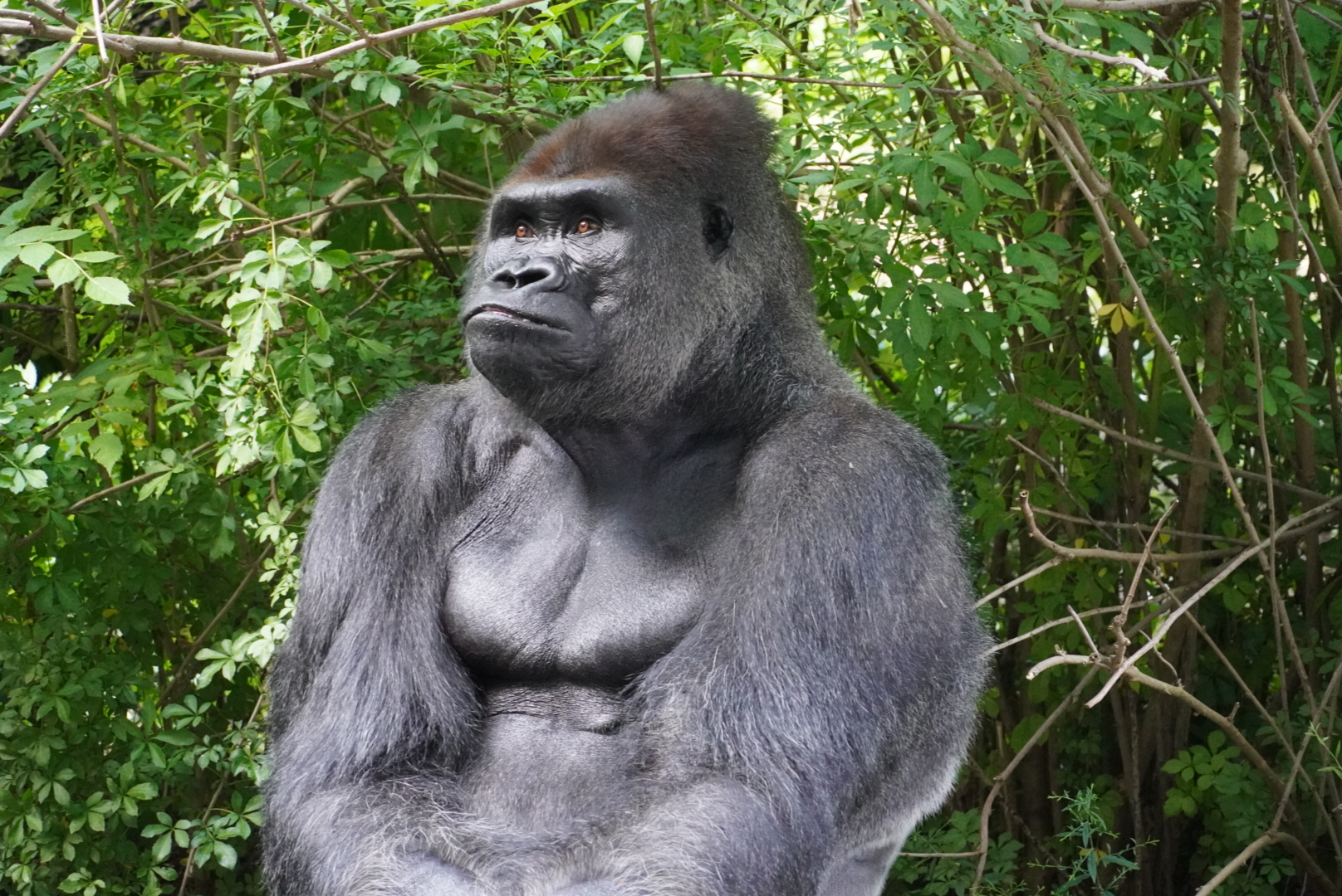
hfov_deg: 10.2
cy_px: 448
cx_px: 671
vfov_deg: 6.8
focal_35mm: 202
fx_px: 7554
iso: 5000
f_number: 5.6
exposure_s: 1/250
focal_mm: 135
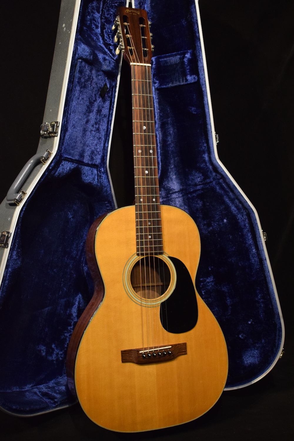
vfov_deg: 47.9
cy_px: 220
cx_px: 147
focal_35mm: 40
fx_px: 496
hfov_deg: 33.0
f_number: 4
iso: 3200
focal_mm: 27
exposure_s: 1/60
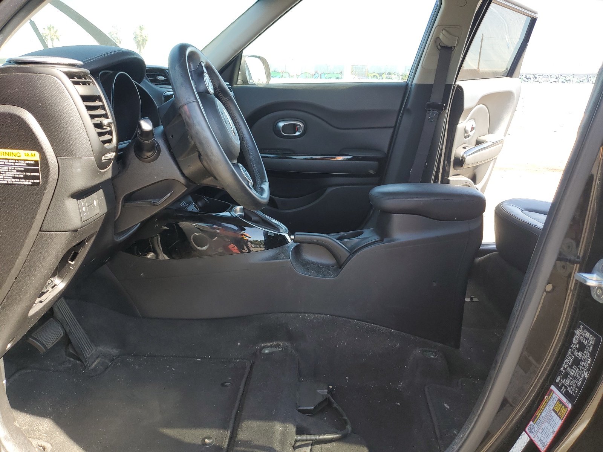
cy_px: 226
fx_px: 453
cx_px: 302
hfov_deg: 67.3
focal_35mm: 26
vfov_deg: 53.1
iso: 50
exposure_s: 1/238
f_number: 1.5
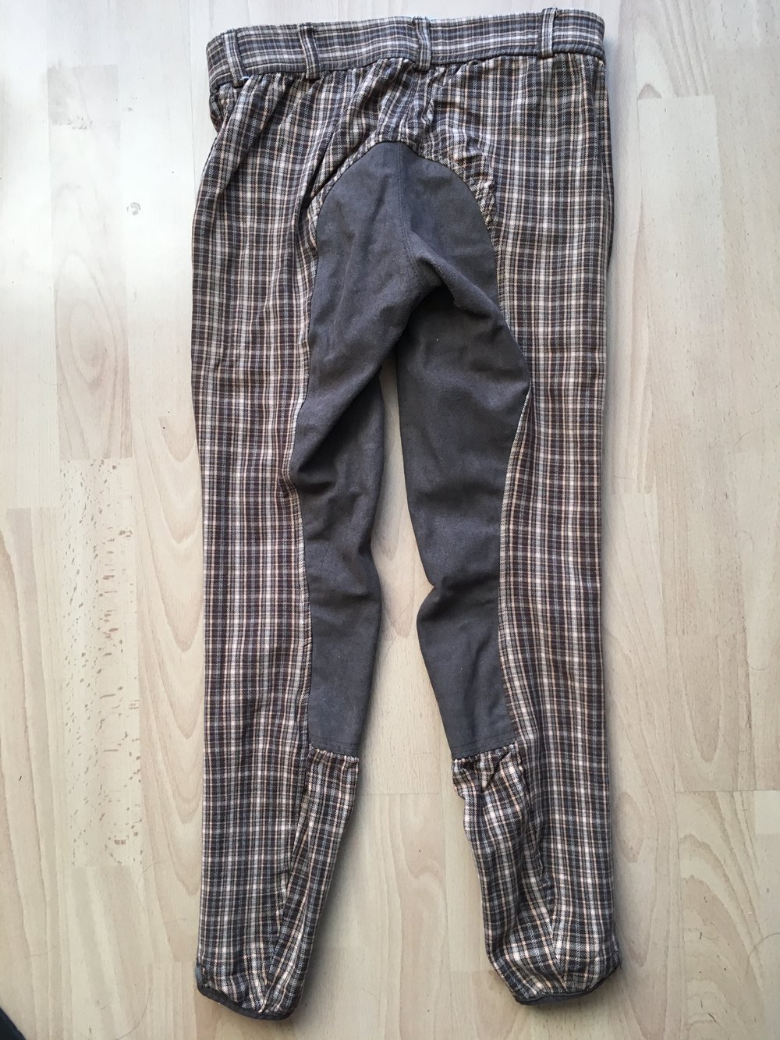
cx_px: 390
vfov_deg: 61.7
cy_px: 520
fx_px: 871
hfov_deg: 48.2
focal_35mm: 29
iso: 50
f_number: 2.2
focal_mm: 4.15
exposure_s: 1/33
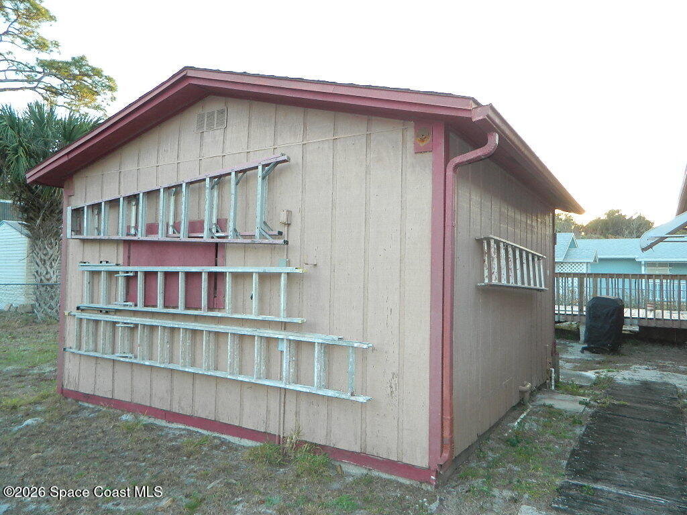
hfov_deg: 69.4
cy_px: 258
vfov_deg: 54.9
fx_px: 496
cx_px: 344
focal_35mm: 25
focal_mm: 4.5
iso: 110
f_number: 3.1
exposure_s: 1/50
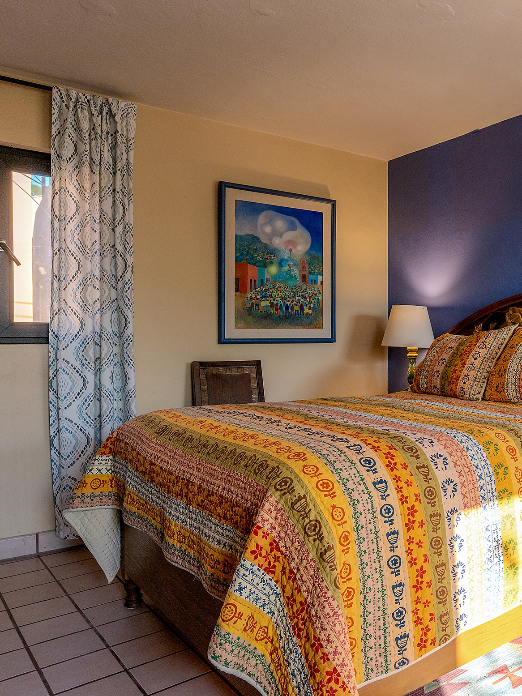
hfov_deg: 43.1
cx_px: 471
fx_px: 599
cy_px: 342
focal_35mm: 30
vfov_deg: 60.4
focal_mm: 19.5
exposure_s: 1/60
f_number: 8
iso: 320
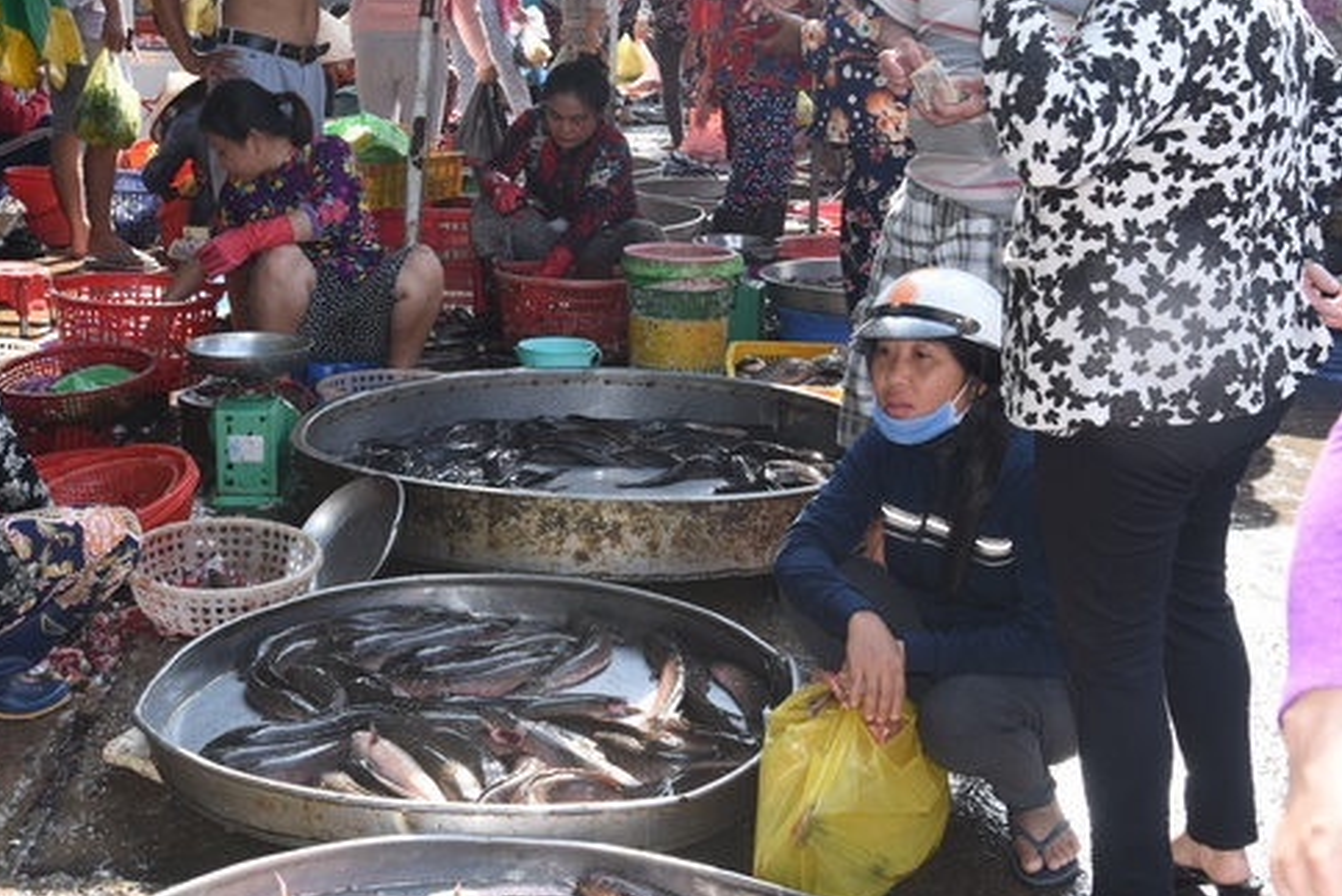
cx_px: 616
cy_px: 405
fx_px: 1902
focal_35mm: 51
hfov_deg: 38.8
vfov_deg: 26.5
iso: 250
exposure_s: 1/100
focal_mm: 38
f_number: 7.1
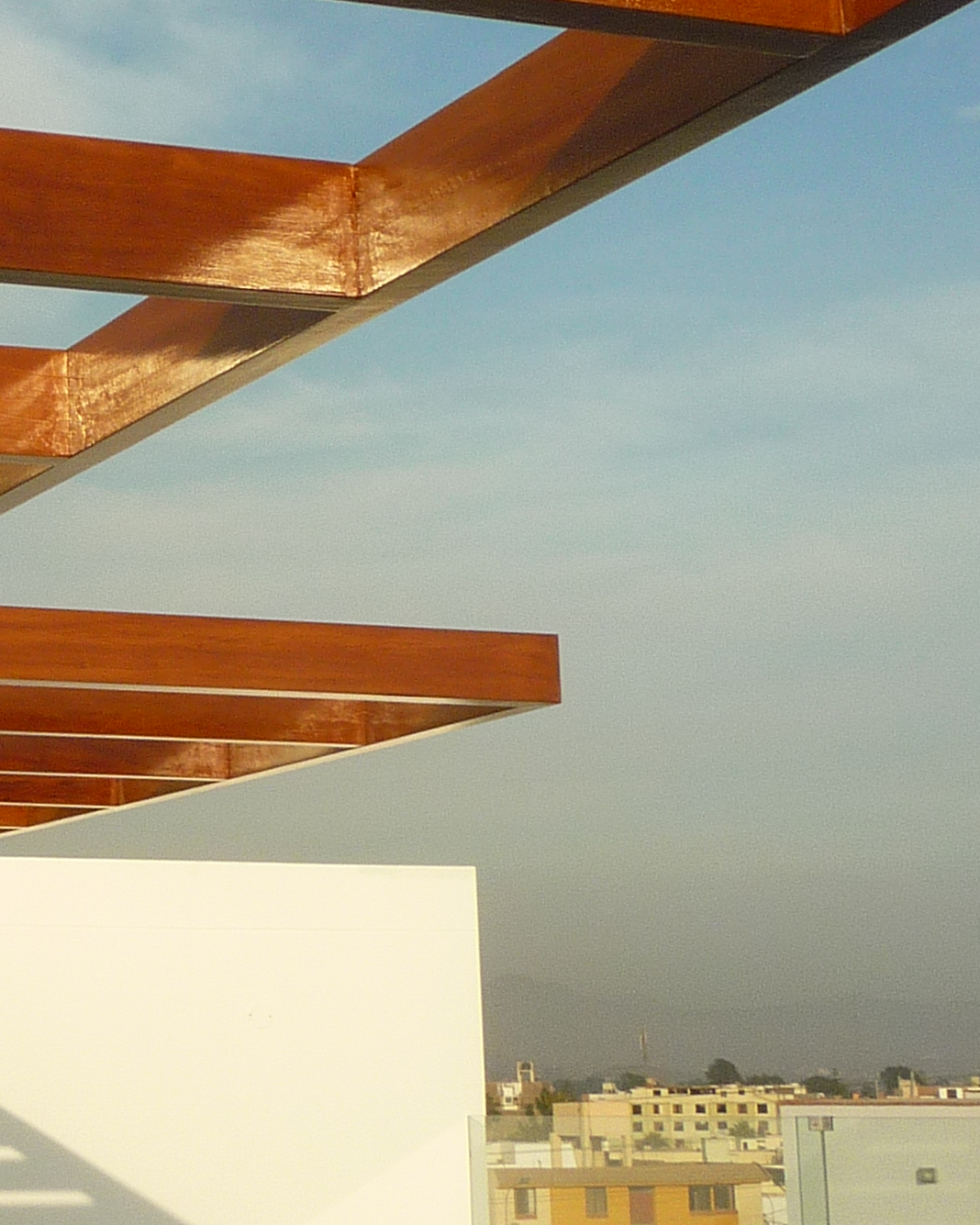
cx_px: -212
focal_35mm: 80
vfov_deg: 23.8
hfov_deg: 18.2
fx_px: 2900
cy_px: 458
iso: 100
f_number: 5.6
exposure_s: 1/400
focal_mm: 5.2
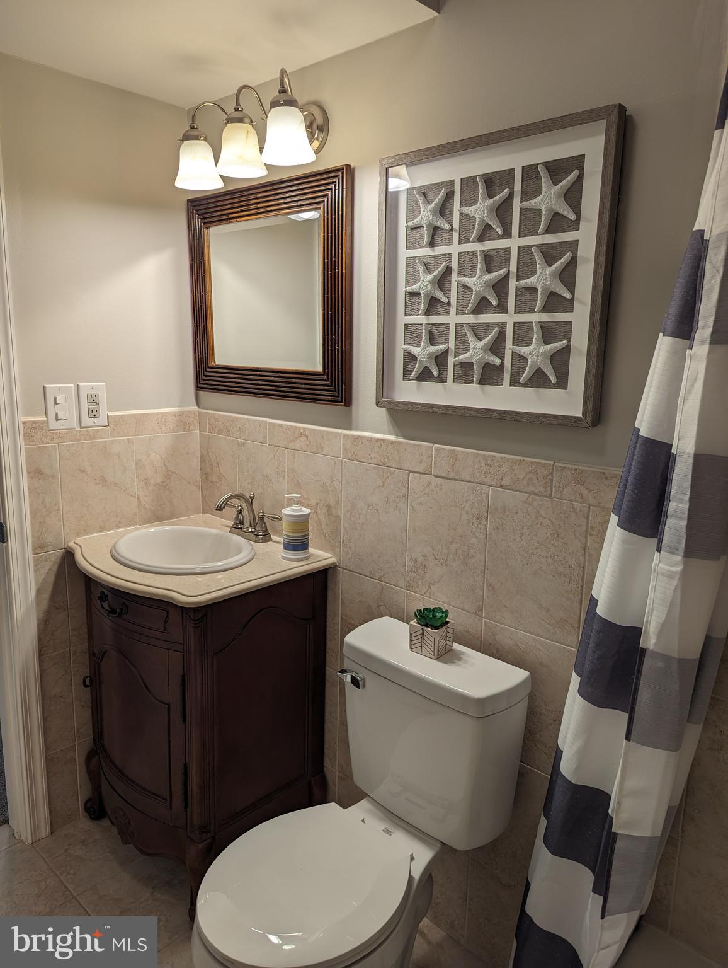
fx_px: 671
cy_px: 484
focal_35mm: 24
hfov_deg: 56.9
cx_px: 364
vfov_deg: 71.5
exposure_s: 1/120
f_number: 1.85
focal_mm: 6.81
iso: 60
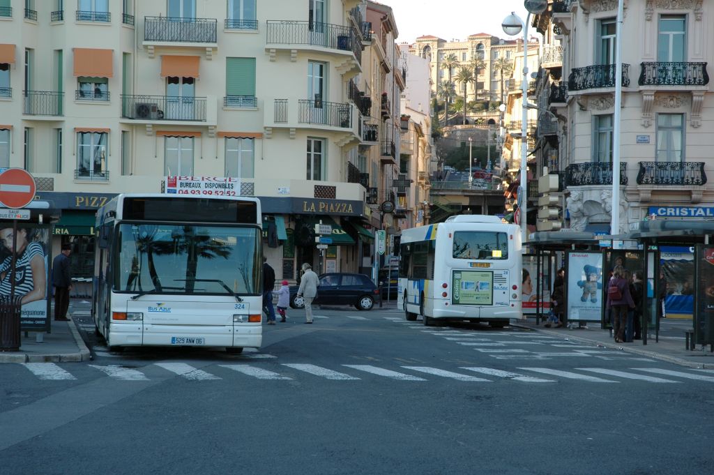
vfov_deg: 16.5
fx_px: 1635
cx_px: 357
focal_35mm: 82
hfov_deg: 24.6
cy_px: 238
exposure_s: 1/160
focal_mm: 55
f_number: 6.3
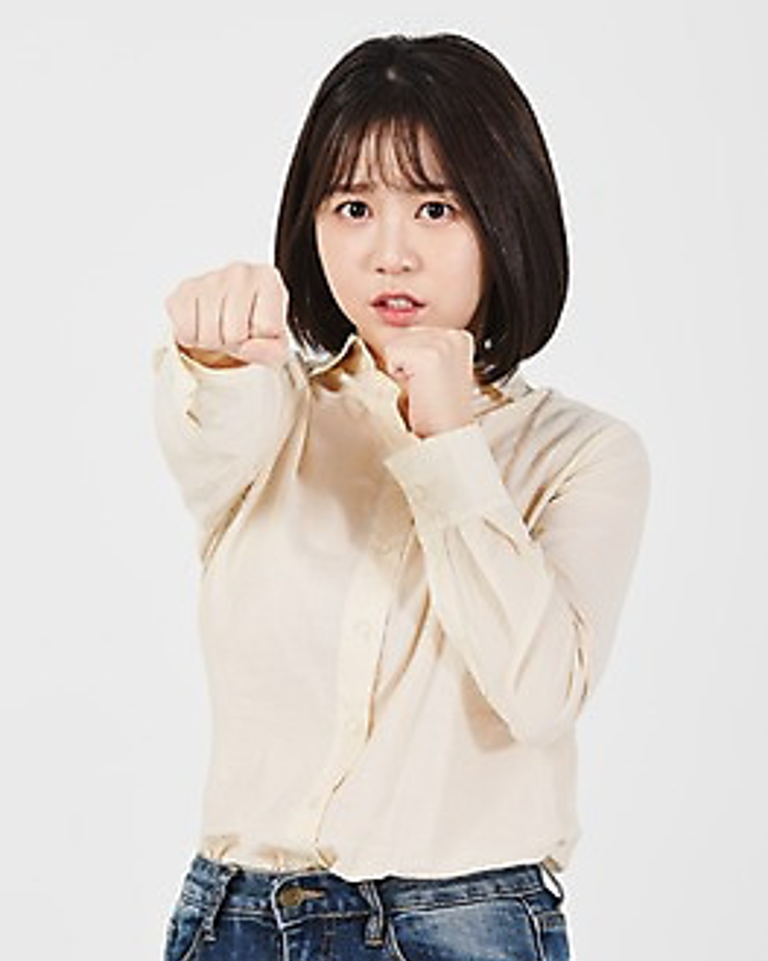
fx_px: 4378
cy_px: 462
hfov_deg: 10.0
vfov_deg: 12.5
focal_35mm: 154
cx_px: 384
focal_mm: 135
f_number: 13
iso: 100
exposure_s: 1/125
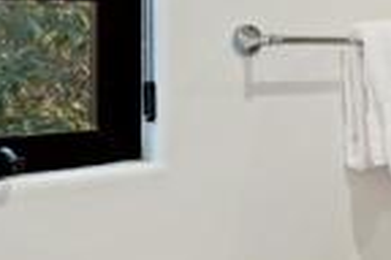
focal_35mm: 75
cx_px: 592
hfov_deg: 22.2
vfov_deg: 18.0
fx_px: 814
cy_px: 53
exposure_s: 1/3
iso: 400
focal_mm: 16.9
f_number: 8
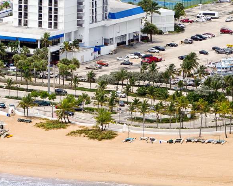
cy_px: 50
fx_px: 3200
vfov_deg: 3.3
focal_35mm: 464
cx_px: 7
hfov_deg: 4.2
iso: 400
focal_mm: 130
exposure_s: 1/800
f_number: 10
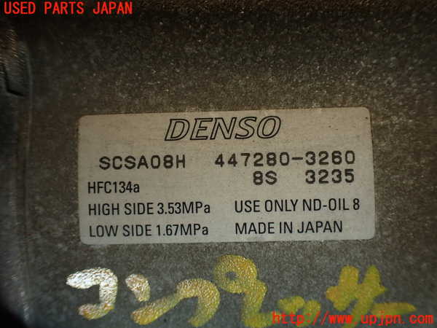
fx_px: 404
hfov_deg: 56.8
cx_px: 218
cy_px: 164
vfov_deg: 44.2
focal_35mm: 32
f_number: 2.4
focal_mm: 5.79
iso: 200
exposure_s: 1/60
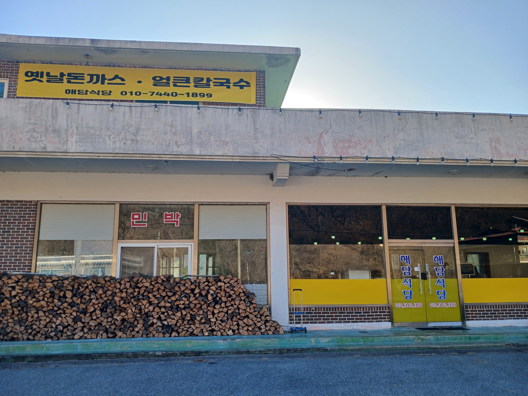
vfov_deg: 51.4
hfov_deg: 65.3
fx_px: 412
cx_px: 264
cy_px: 198
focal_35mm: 27
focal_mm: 4
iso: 20
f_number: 1.8
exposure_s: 1/171
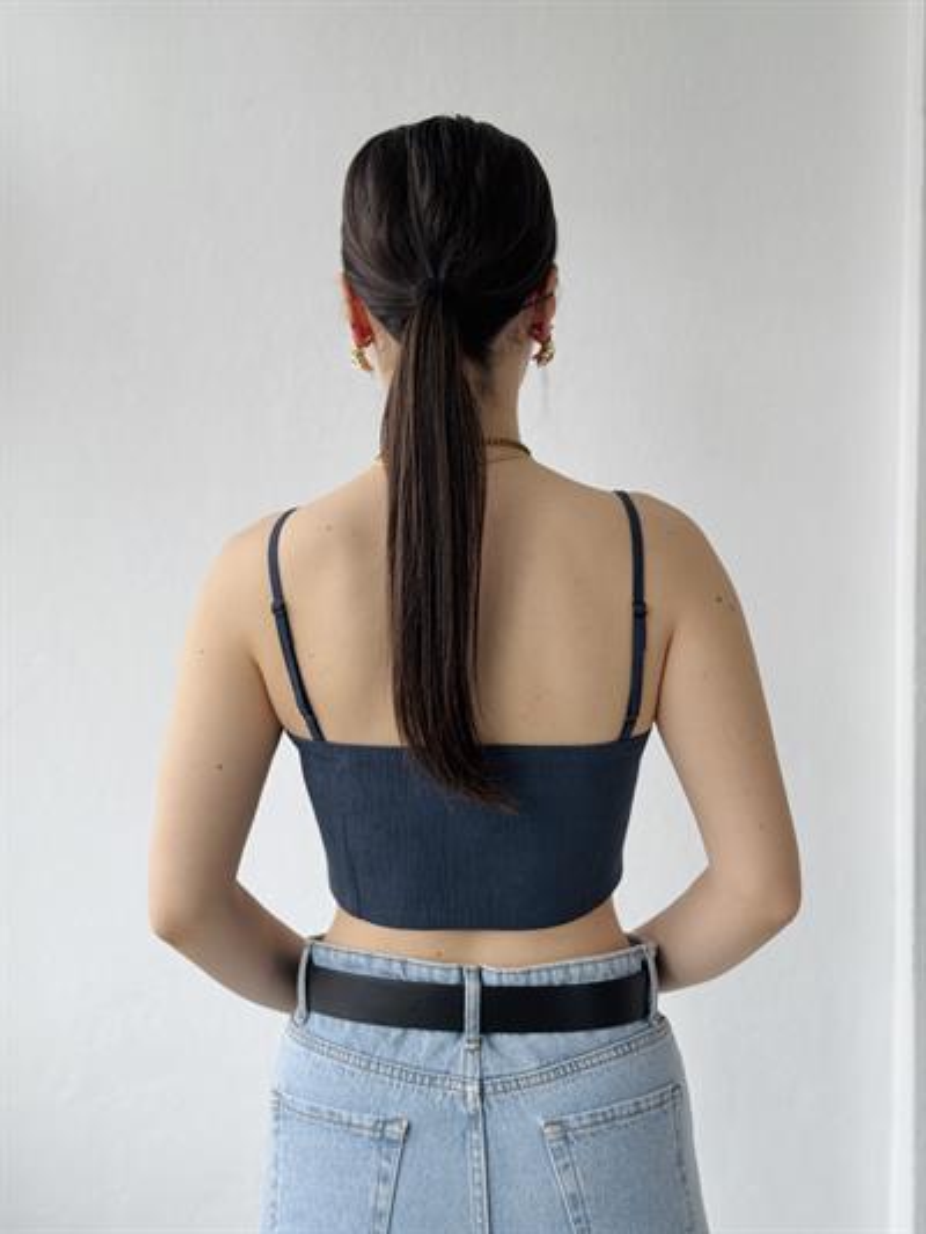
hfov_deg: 30.3
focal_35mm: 48
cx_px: 463
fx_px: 1711
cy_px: 617
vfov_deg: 39.6
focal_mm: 6.76
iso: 64
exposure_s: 1/218
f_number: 1.78
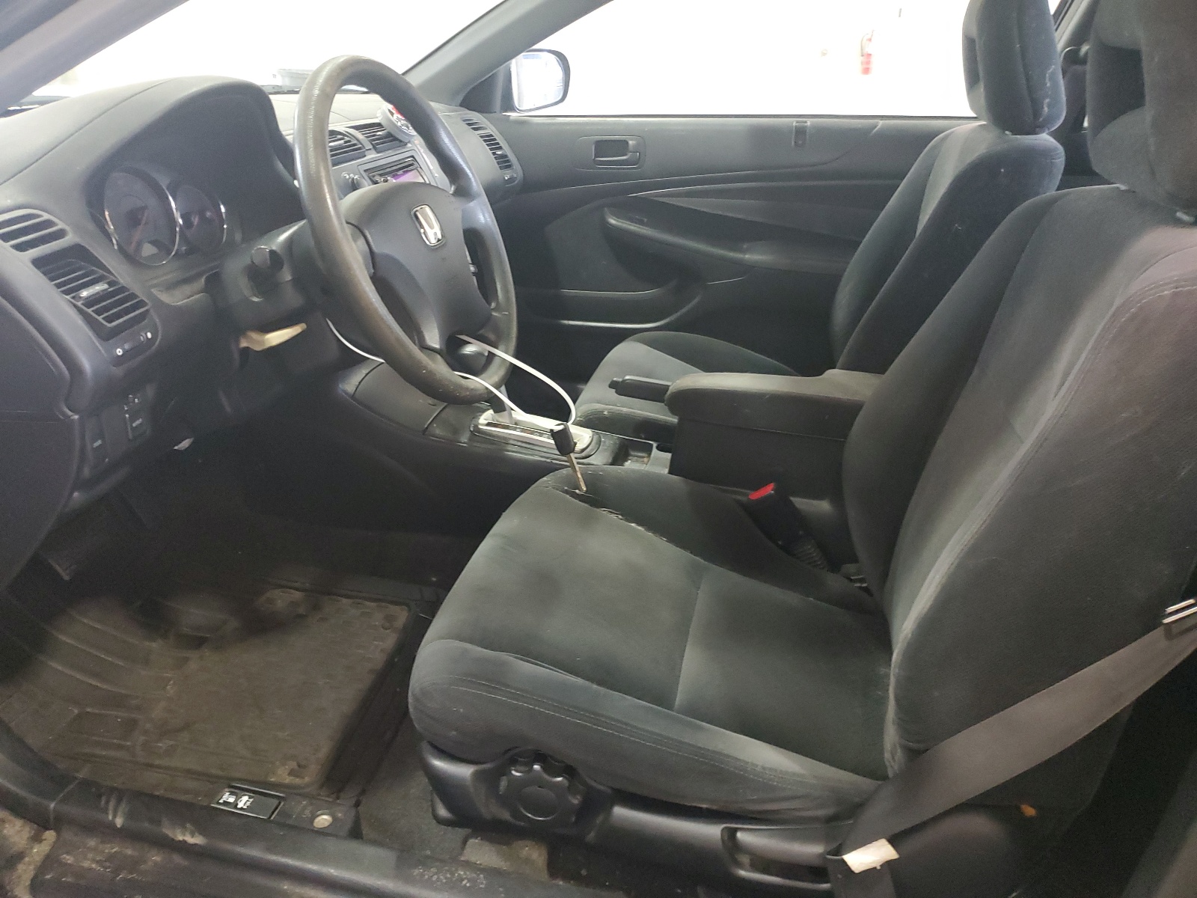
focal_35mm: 26
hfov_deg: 67.3
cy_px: 449
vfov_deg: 53.1
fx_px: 899
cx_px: 598
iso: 319
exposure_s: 1/30
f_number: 1.5
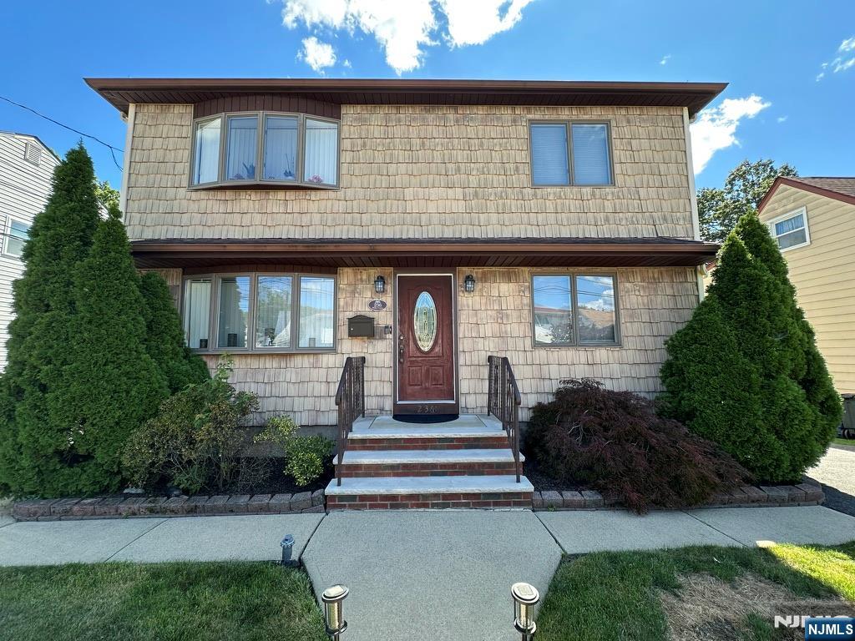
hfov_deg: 102.1
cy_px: 320
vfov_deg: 85.7
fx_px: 346
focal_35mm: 14
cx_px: 428
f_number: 2.2
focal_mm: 2.22
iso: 40
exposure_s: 1/419
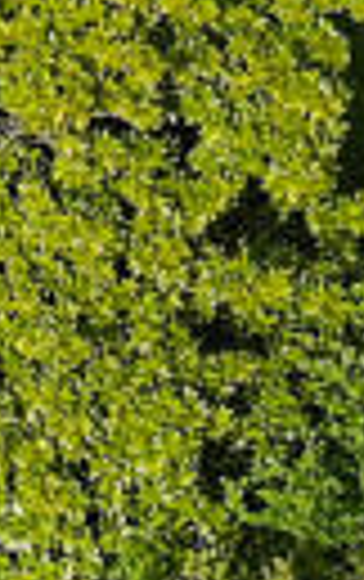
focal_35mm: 202
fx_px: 3196
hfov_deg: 6.5
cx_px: 103
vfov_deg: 9.5
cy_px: -681
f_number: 2.8
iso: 100
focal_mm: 4.5
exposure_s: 1/571
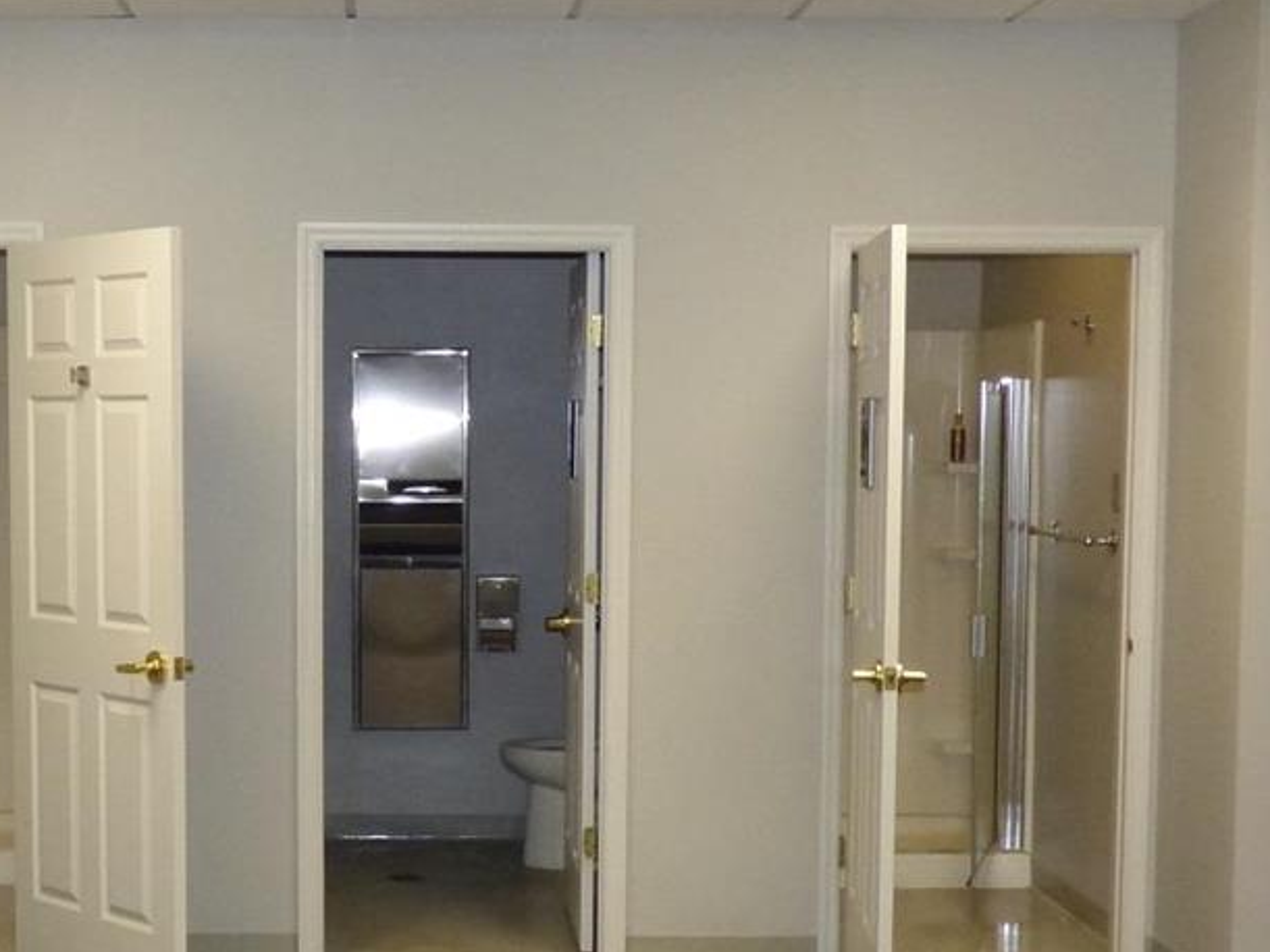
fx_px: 2274
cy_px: 624
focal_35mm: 62
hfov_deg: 30.8
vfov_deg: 23.6
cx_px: 376
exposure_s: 1/60
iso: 800
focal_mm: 6.47
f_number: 3.5
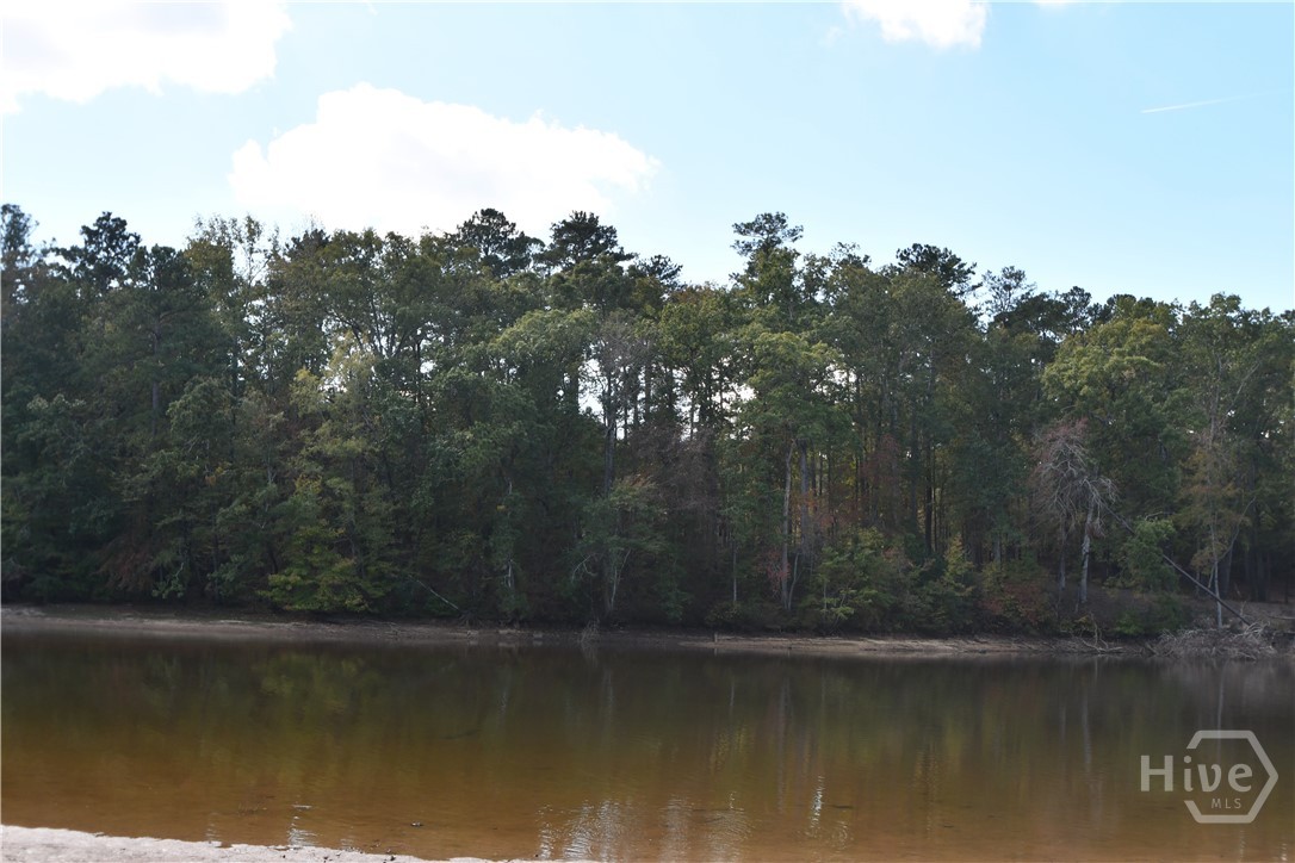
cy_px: 432
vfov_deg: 36.9
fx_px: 1295
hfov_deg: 53.1
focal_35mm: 36
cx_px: 648
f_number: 6.3
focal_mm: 24
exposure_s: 1/250
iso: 200
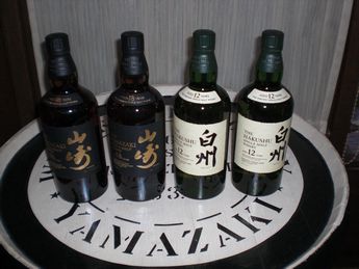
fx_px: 394
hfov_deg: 49.0
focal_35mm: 38
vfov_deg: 37.7
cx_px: 180
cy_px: 134
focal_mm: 6.3
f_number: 3.1
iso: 200
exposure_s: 1/60
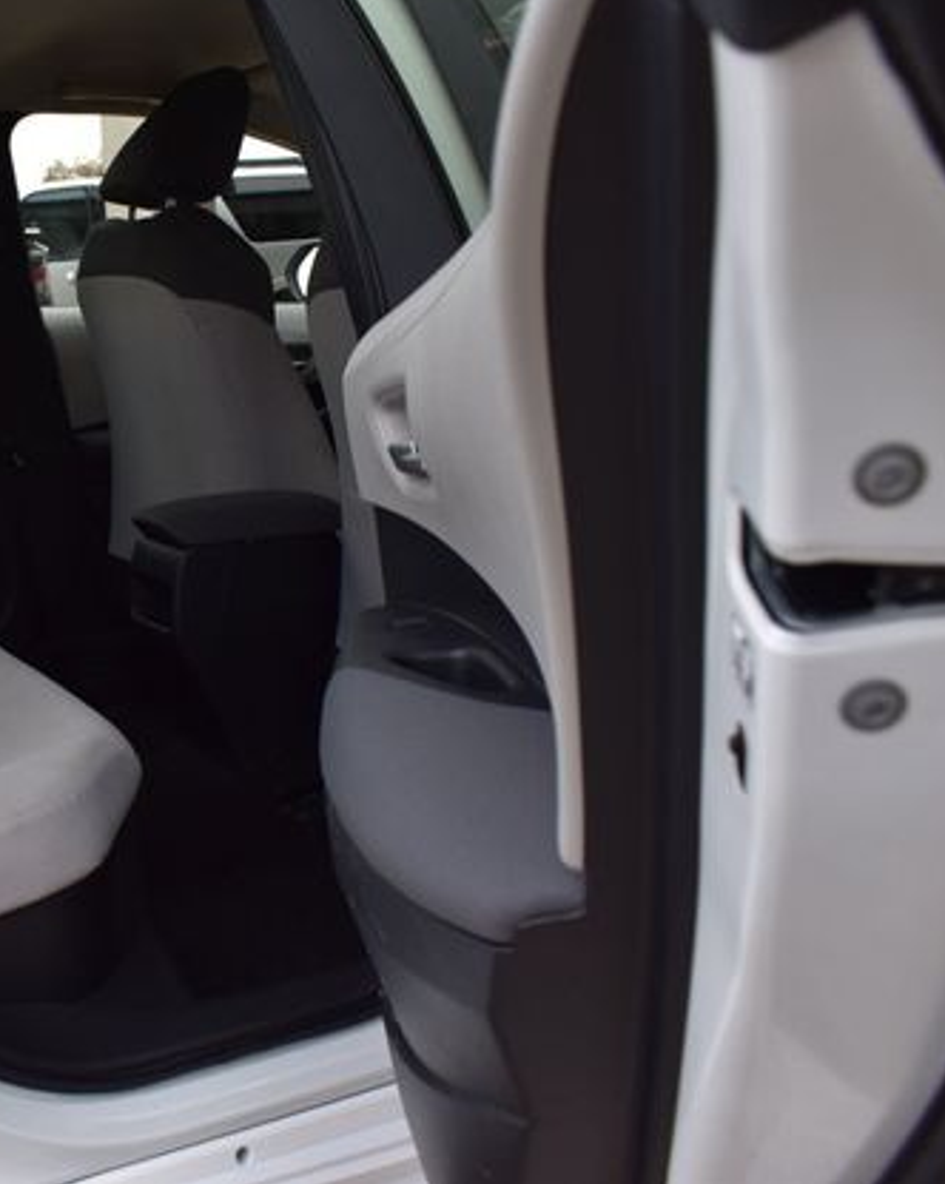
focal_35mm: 39
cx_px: 63
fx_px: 1365
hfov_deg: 35.5
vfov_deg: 46.9
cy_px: 581
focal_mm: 18
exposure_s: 1/50
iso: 400
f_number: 8
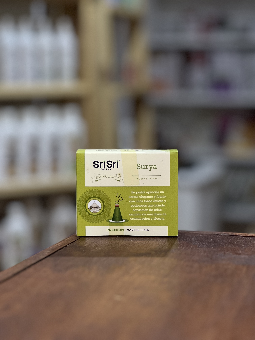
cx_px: 128
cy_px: 170
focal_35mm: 77
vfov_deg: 25.3
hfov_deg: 19.1
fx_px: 756
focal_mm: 9
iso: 320
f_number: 2.8
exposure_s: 1/40
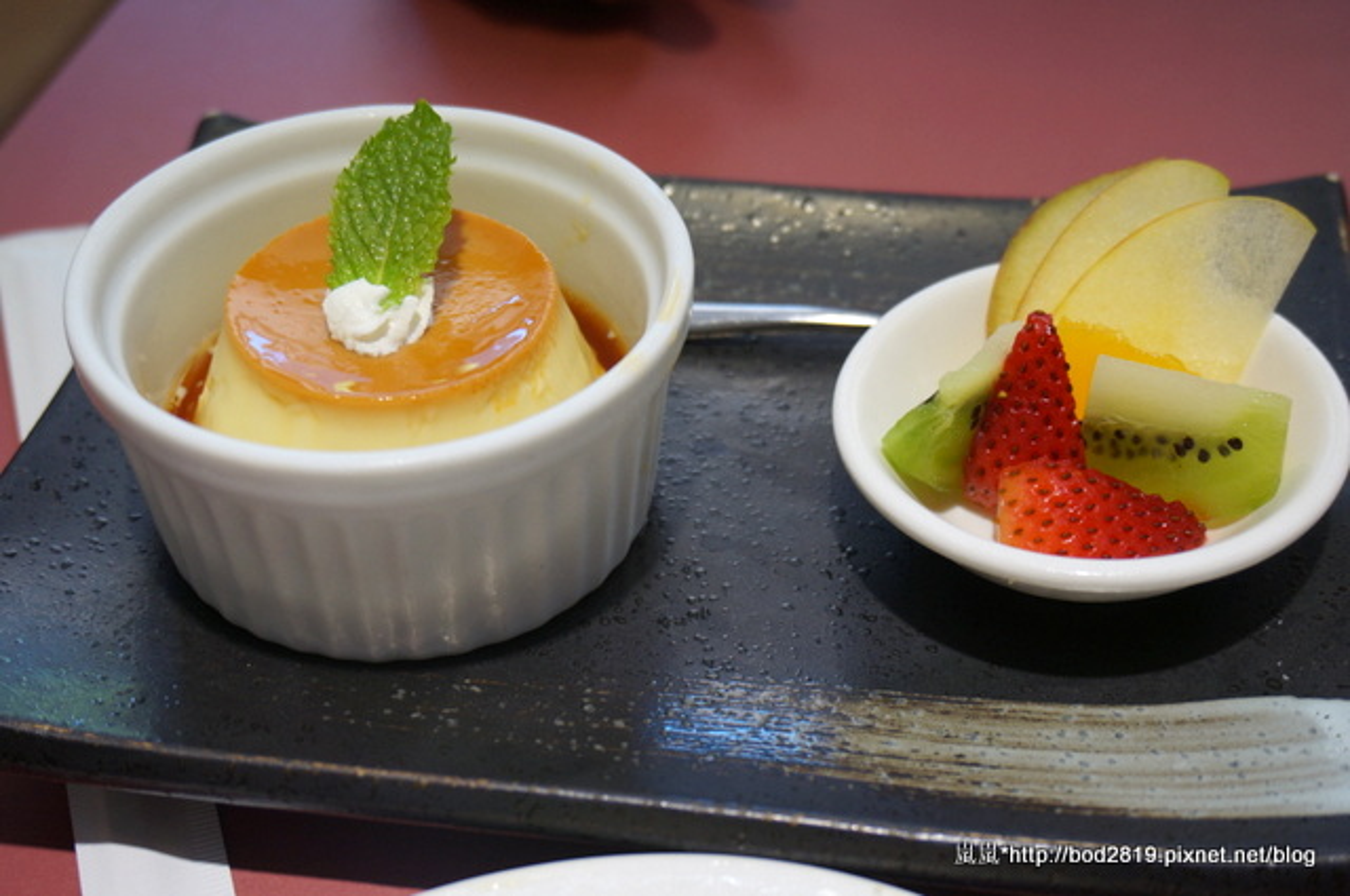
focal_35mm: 42
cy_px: 448
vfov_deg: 31.8
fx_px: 1573
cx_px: 675
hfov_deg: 46.5
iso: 400
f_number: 4.5
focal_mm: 28
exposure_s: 1/60
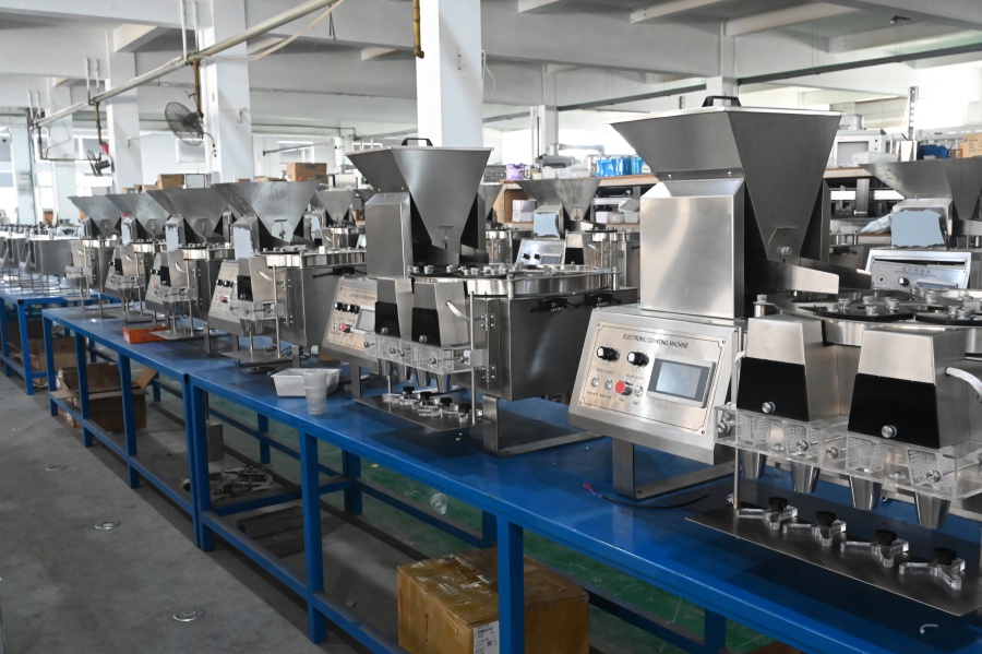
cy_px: 327
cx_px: 491
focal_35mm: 33
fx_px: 900
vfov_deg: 39.9
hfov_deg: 57.2
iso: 10000
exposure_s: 1/60
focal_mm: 33
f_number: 10
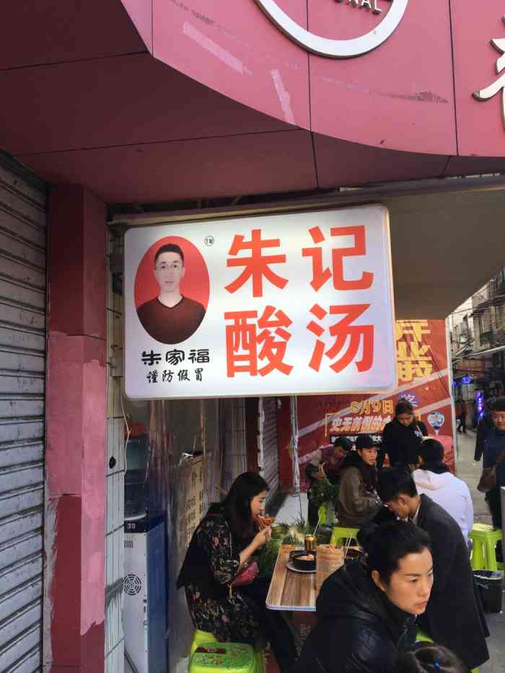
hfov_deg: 48.2
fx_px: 564
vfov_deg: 61.7
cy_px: 336
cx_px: 252
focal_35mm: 29
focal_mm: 4.15
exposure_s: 1/100
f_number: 2.2
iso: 32
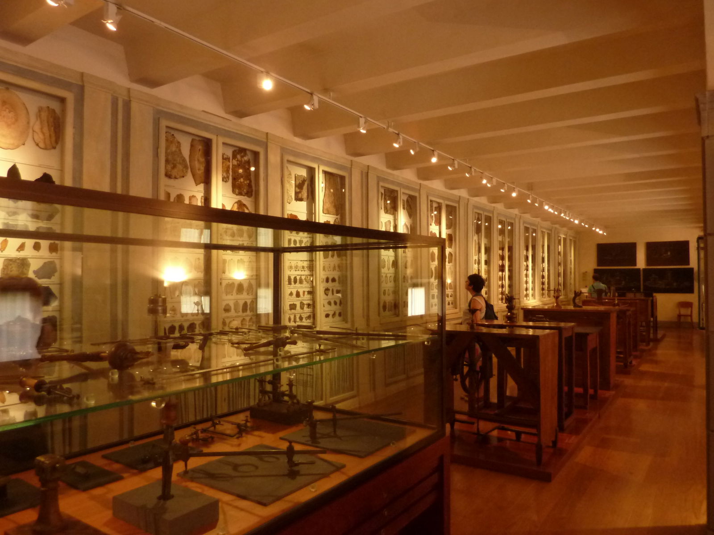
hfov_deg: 69.4
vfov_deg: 54.9
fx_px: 516
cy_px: 268
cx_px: 357
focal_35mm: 25
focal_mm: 4.1
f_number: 3.3
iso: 400
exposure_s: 1/15
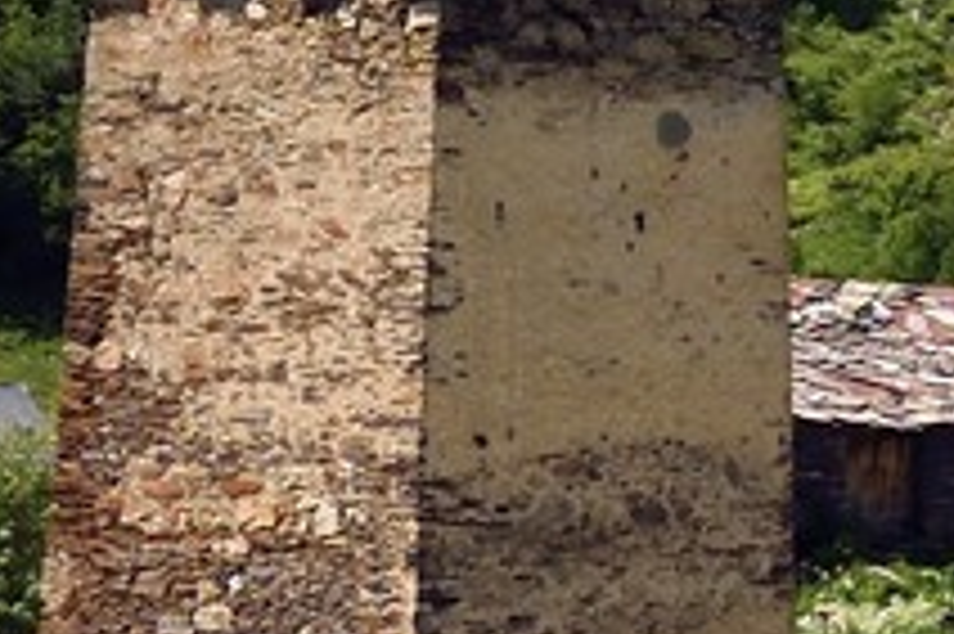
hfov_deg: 6.9
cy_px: -153
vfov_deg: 5.7
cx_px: 3586
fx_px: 6381
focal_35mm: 241
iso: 200
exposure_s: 1/250
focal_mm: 32
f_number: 14
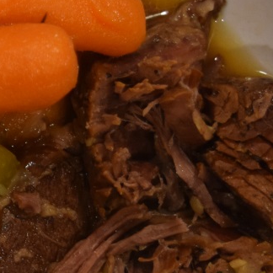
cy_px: 256
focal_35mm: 183
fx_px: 1633
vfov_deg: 9.5
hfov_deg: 9.3
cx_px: -153
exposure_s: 1/60
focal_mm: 31
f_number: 4.2
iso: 1000
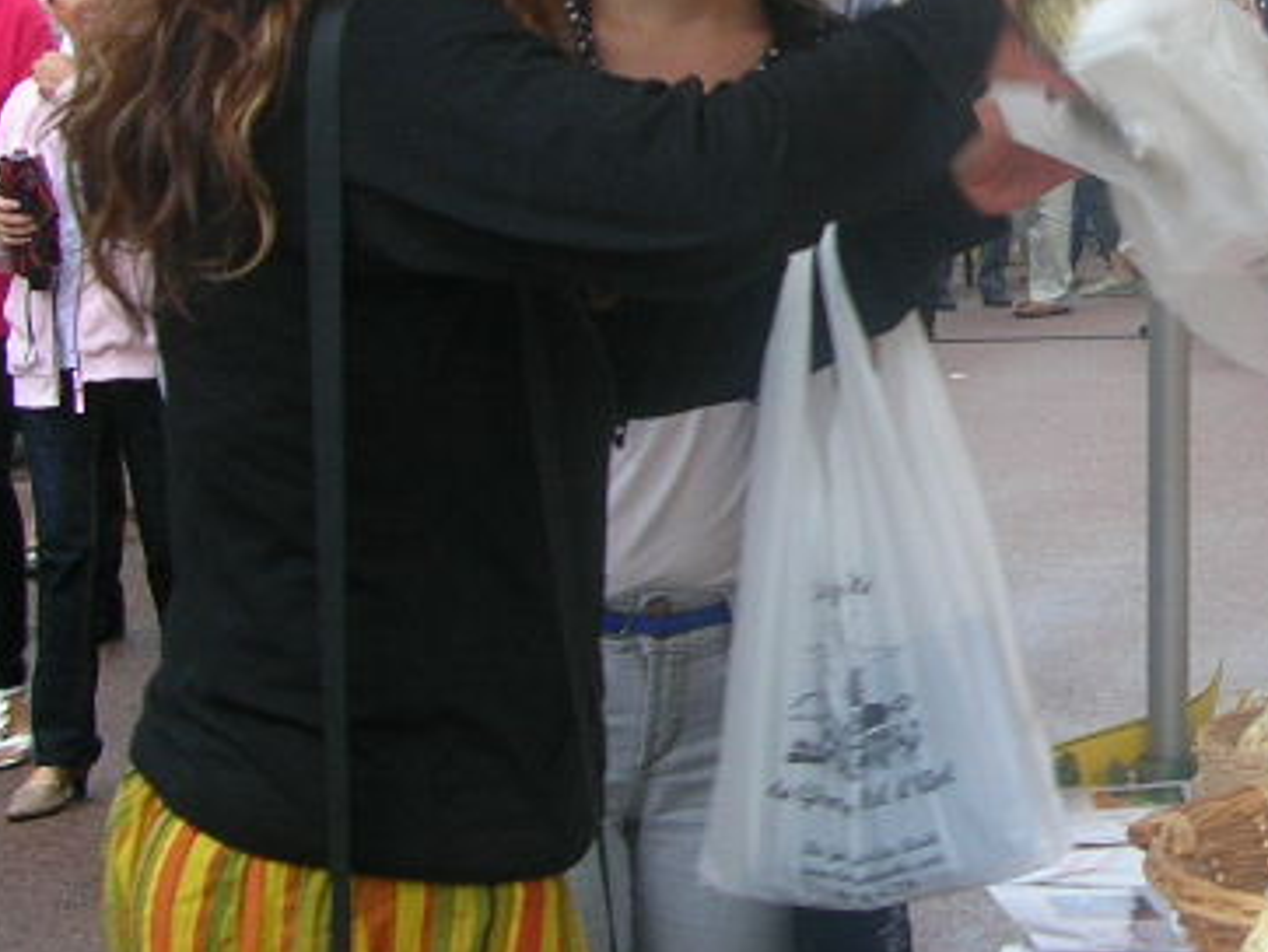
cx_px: 1377
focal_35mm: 99
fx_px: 3629
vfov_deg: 14.9
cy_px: 182
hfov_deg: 19.1
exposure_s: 1/39.6
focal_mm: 5.8
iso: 50
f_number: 2.8
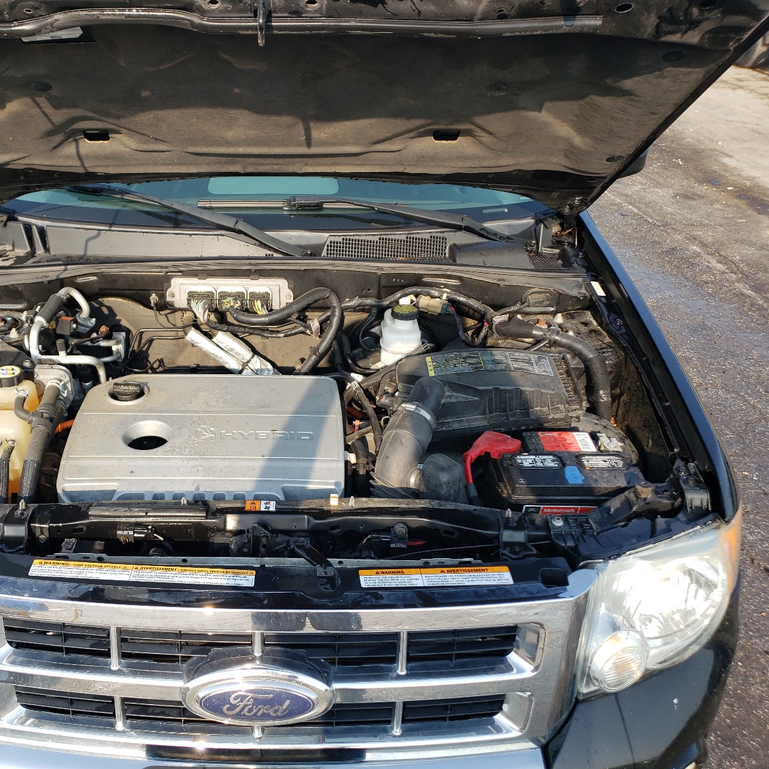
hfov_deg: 51.9
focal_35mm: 31
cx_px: 279
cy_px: 387
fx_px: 779
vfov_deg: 52.5
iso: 50
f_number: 1.5
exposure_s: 1/1000
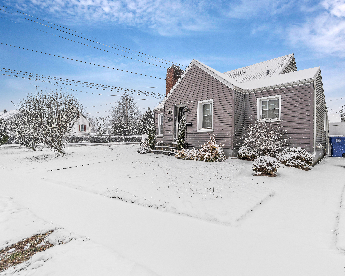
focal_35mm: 17
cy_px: 138
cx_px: 198
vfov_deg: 77.0
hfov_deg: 89.0
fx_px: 174
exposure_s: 1/125
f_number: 6.3
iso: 100
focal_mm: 10
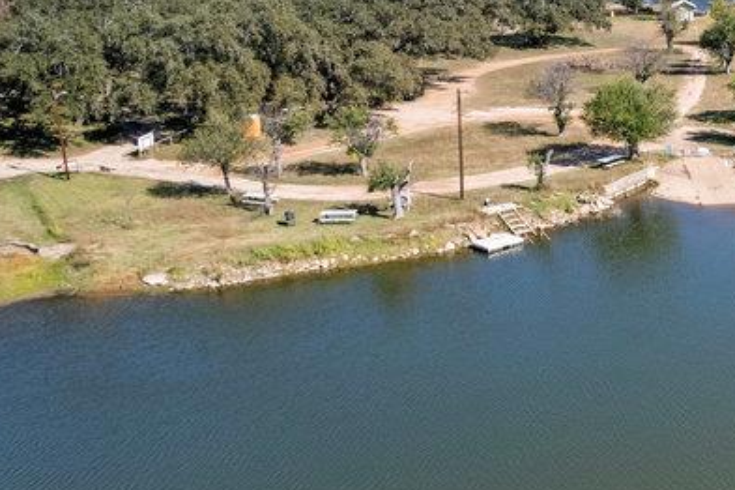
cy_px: 137
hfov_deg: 33.5
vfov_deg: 24.0
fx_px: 1143
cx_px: 679
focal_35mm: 56
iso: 120
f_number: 2.8
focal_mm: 8.38
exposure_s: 1/1250
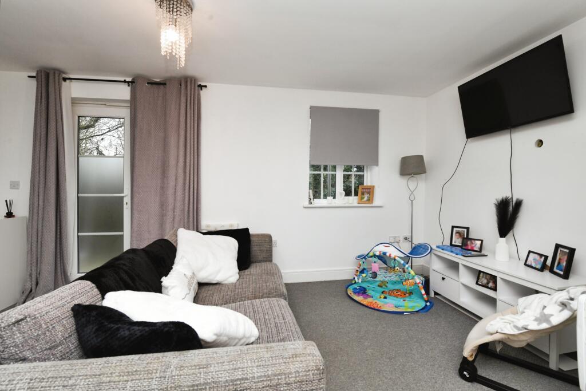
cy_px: 196
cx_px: 293
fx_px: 260
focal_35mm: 16
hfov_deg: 96.7
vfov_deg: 73.8
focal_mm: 16
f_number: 9
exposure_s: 1/60
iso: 800
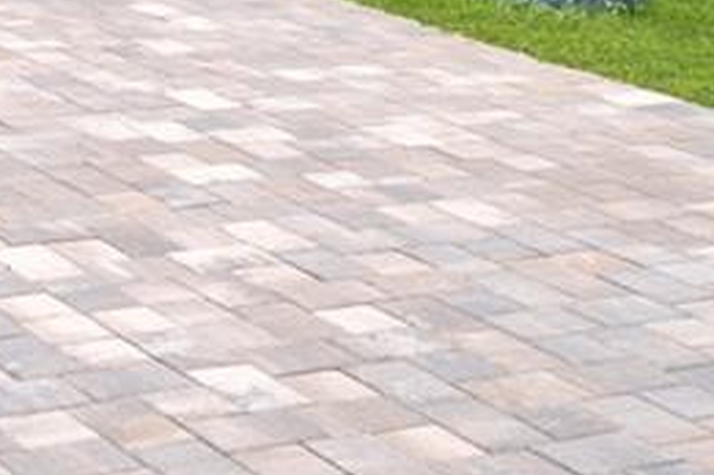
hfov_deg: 16.8
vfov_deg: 10.9
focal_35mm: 118
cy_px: -362
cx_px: -77
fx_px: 2339
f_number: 8
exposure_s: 1/320
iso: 100
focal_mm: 20
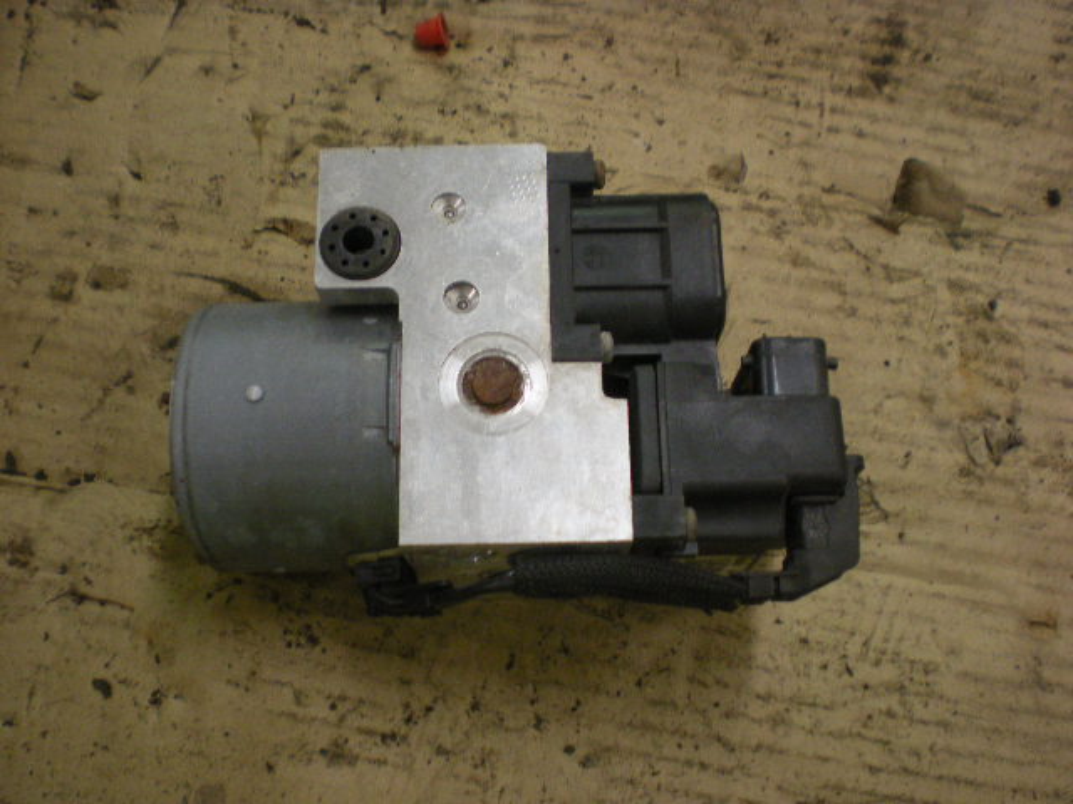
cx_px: 536
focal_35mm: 38
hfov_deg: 49.0
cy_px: 402
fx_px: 1178
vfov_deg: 37.7
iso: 200
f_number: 3.1
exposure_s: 1/30
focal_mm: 6.3
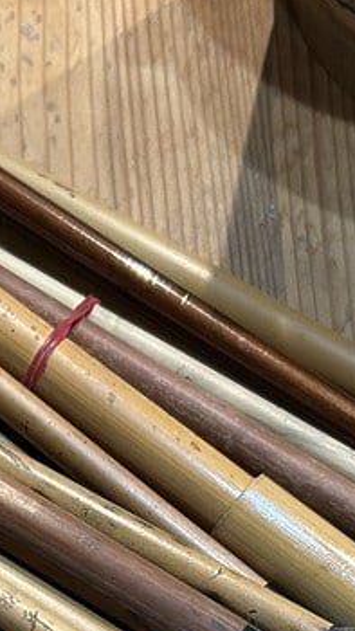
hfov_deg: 12.1
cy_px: 777
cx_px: -115
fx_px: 1622
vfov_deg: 20.4
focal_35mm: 97
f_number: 1.5
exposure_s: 1/40
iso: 400
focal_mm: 5.7
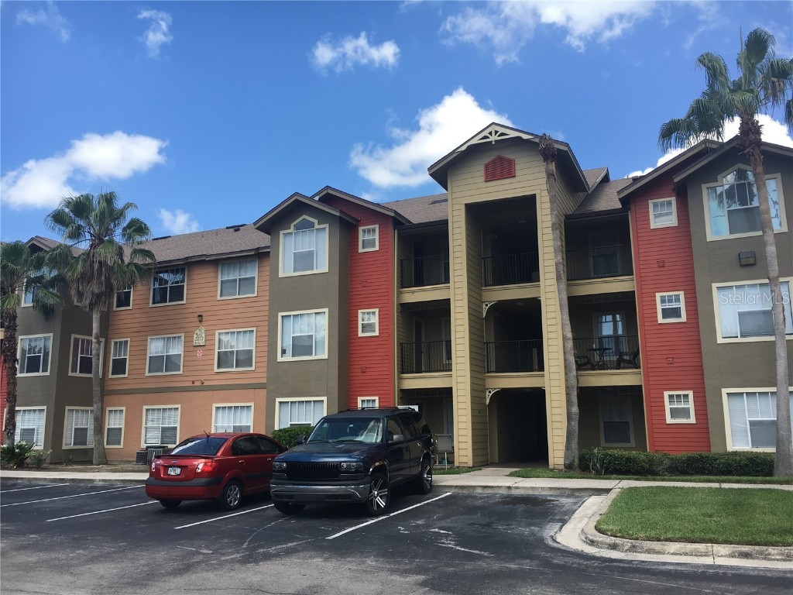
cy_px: 298
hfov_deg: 61.7
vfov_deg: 48.2
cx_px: 396
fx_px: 664
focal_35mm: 29
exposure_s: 1/874
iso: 25
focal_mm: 4.15
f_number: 2.2
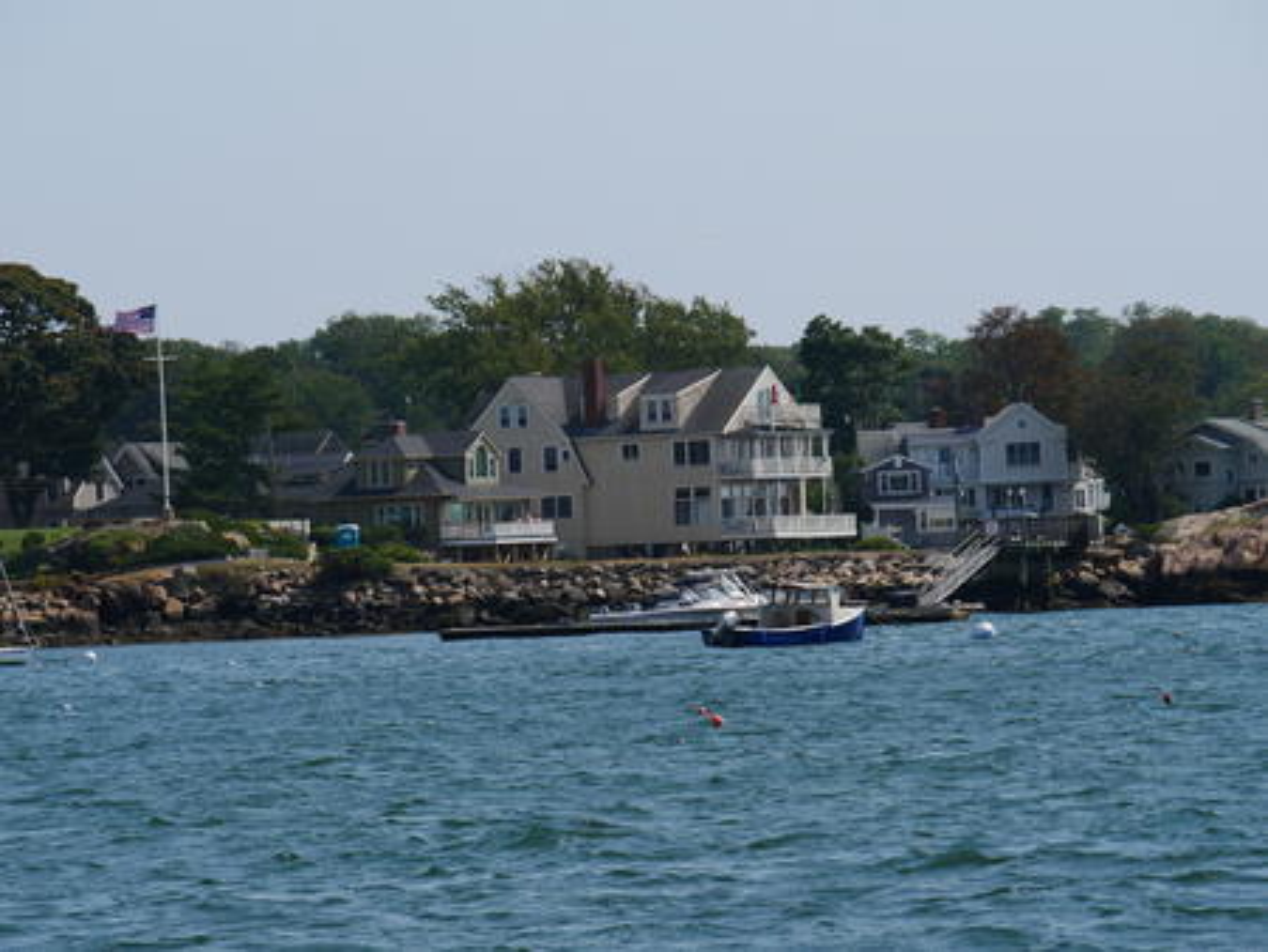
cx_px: 634
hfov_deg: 8.2
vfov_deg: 6.2
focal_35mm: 240
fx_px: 8796
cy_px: 476
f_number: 7.1
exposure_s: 1/1000
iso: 200
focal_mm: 120
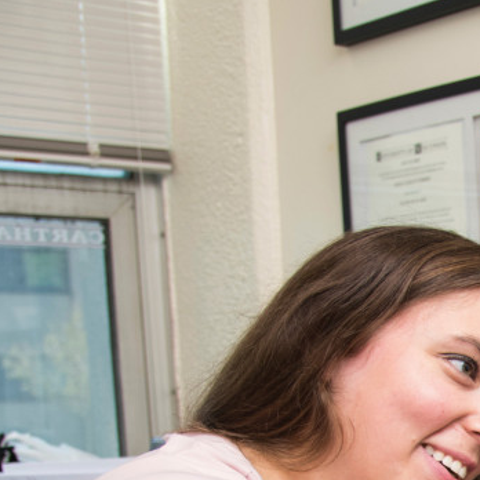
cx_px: 750
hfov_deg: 17.4
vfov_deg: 18.2
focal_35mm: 88
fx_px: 1381
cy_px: 643
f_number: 4.5
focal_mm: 24
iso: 400
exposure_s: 1/125
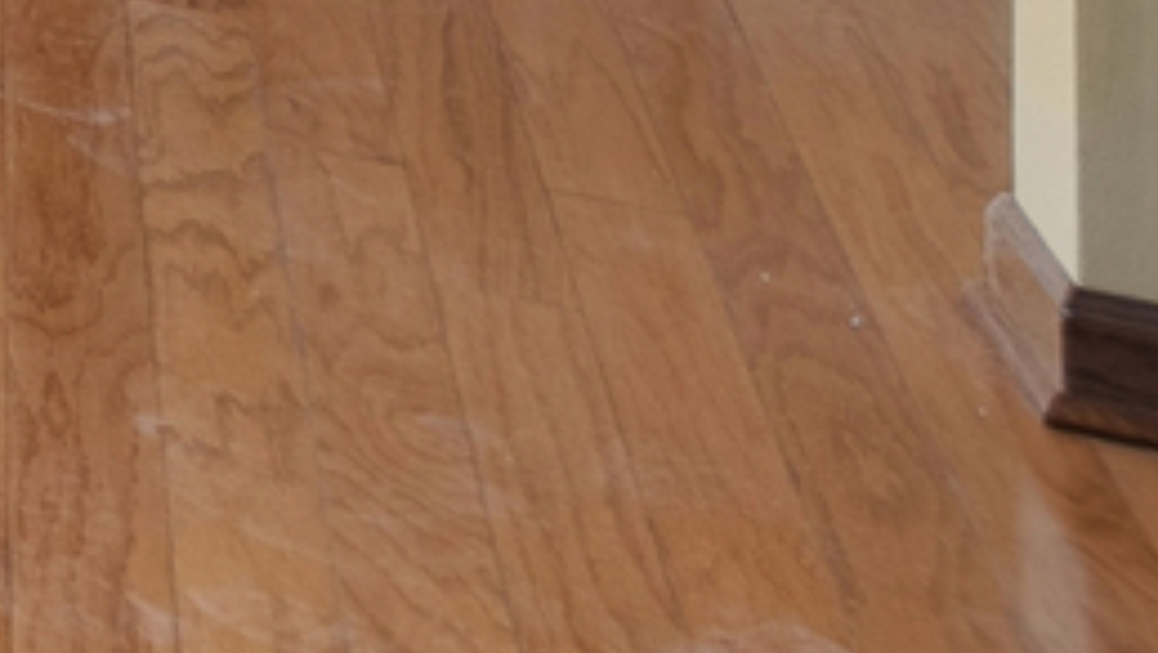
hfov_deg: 11.5
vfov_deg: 7.9
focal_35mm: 118
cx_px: -2204
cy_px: -1664
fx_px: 3625
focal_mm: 12
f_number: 8
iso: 250
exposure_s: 1/8
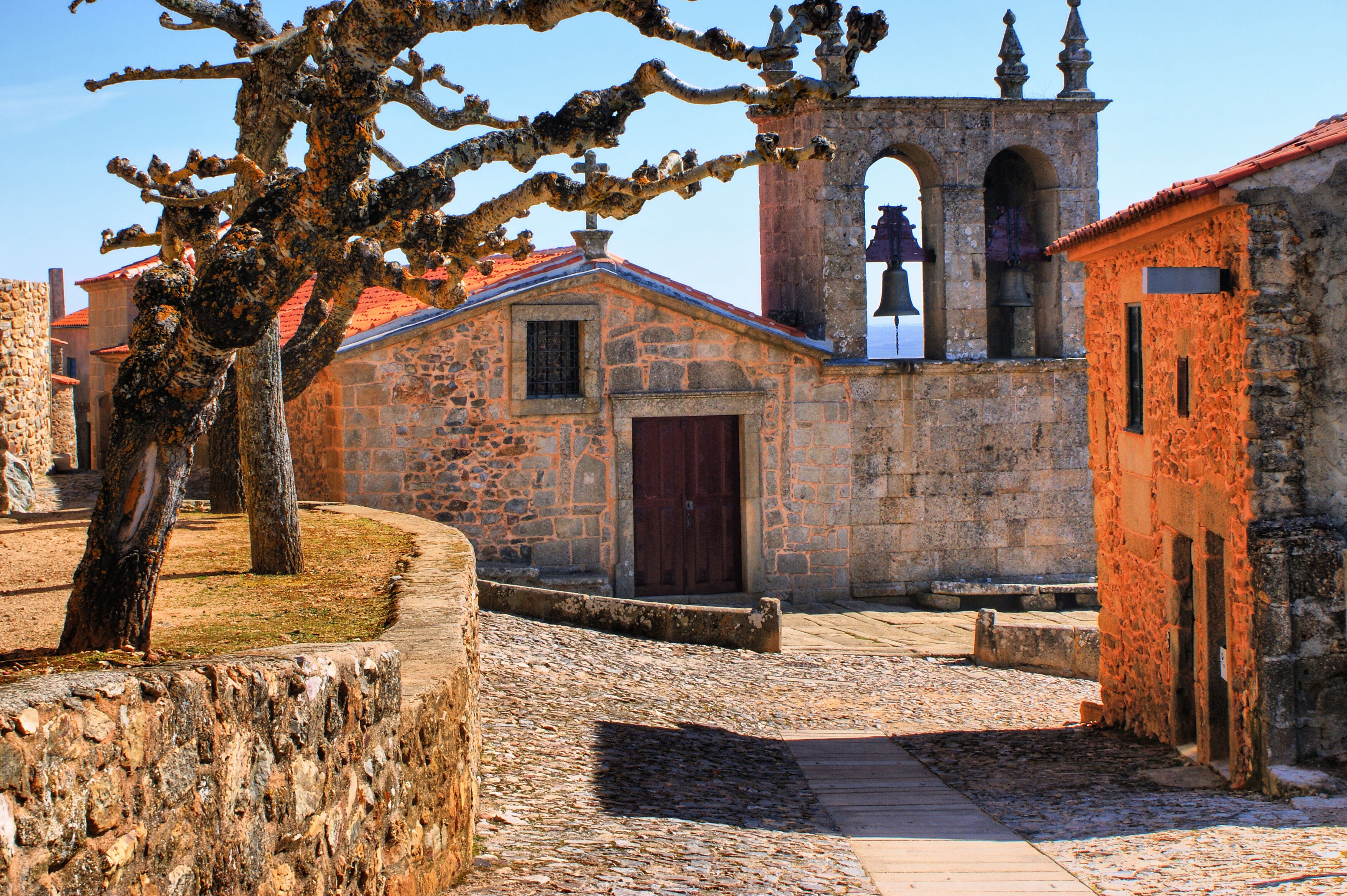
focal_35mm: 69
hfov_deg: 29.4
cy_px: 318
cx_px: 708
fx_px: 2567
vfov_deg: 19.8
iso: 100
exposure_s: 1/125
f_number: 11
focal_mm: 35
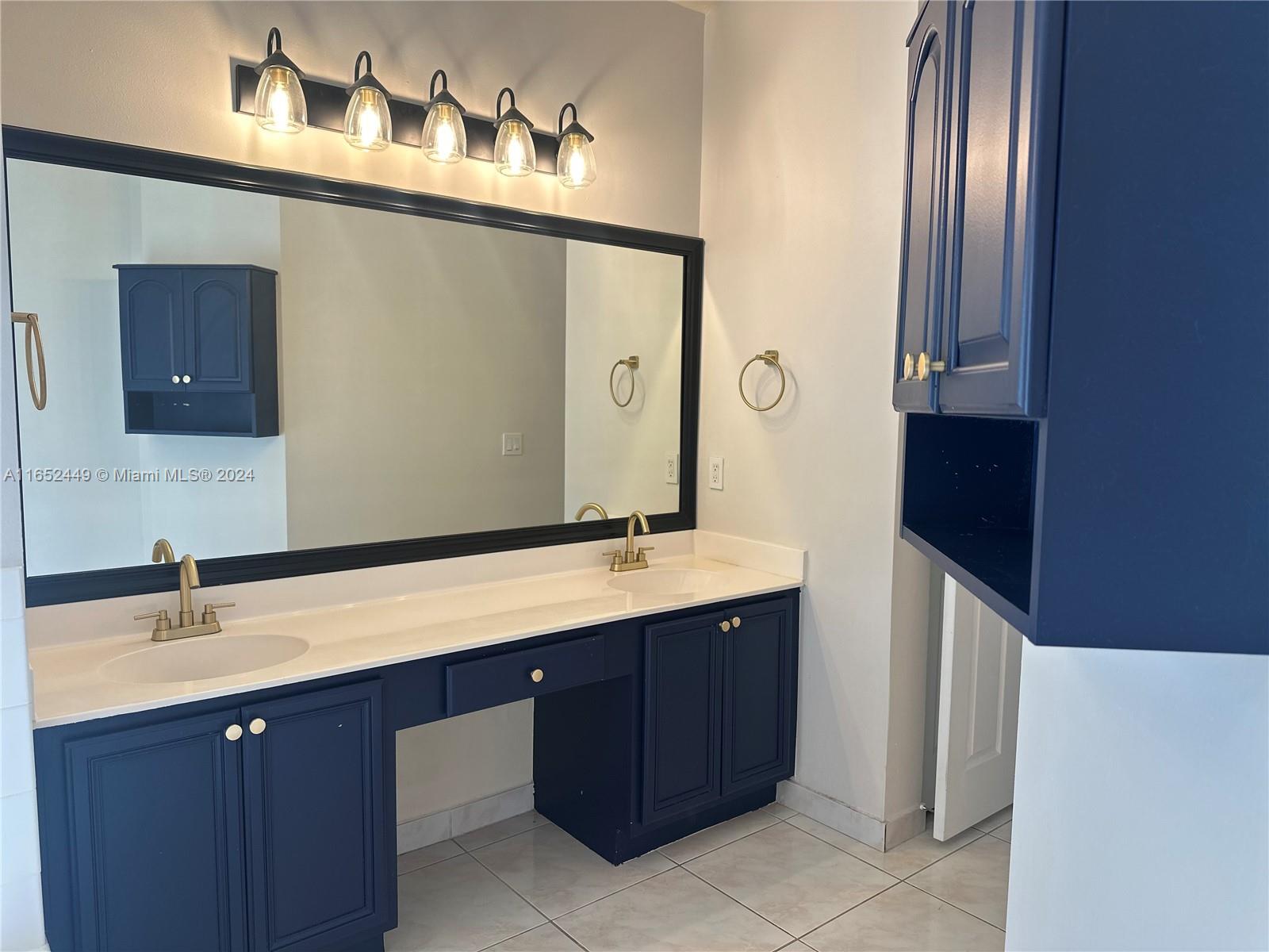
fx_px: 880
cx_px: 634
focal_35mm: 24
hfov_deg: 71.6
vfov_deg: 56.8
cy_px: 476
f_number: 1.78
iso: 64
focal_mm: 6.86
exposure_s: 1/120
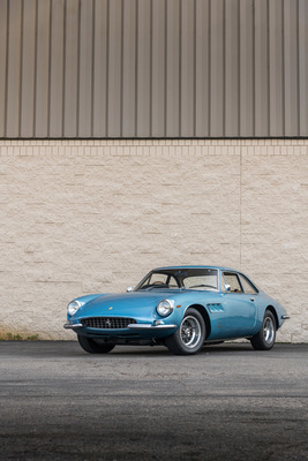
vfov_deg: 30.5
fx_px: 846
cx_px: 154
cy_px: 230
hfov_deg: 20.6
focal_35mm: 66
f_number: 8
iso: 400
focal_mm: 66
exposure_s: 1/50
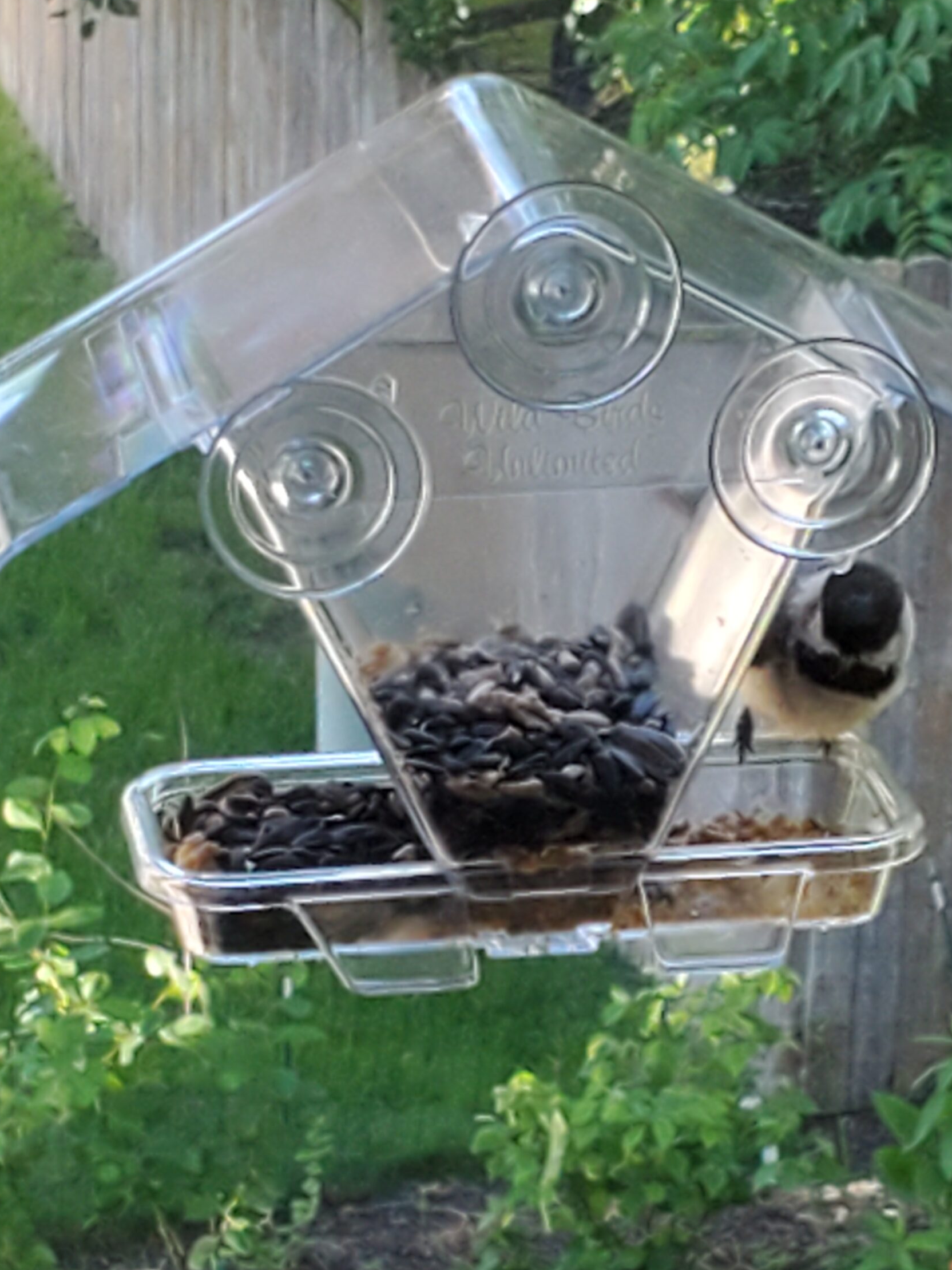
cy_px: 706
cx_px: 542
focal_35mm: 30
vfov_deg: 59.8
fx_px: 1100
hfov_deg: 46.7
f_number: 2.4
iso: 160
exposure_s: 1/120
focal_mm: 4.3
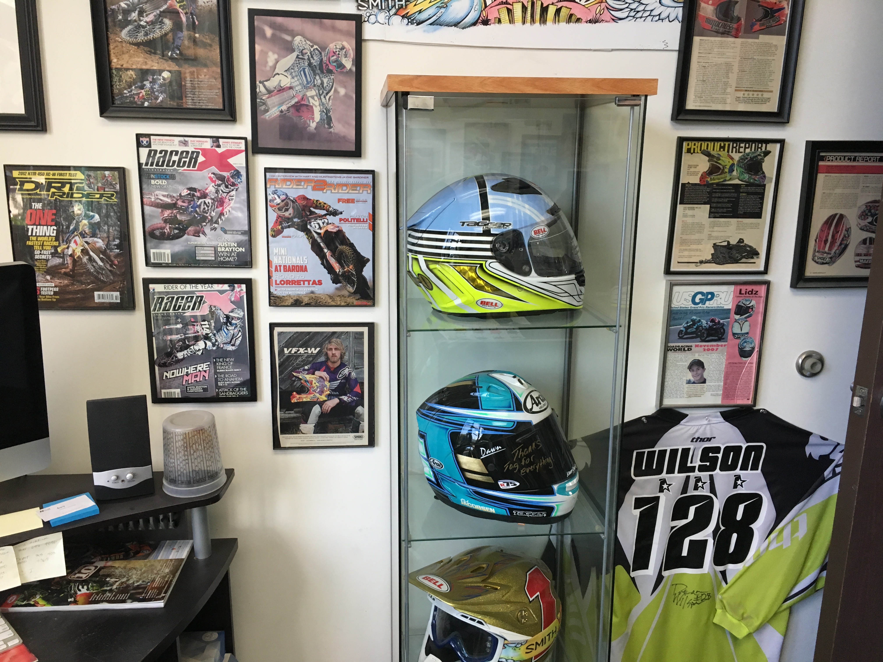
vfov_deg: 48.2
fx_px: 740
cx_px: 442
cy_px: 331
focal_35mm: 29
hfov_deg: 61.7
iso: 100
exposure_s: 1/30
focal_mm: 4.15
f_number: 2.2
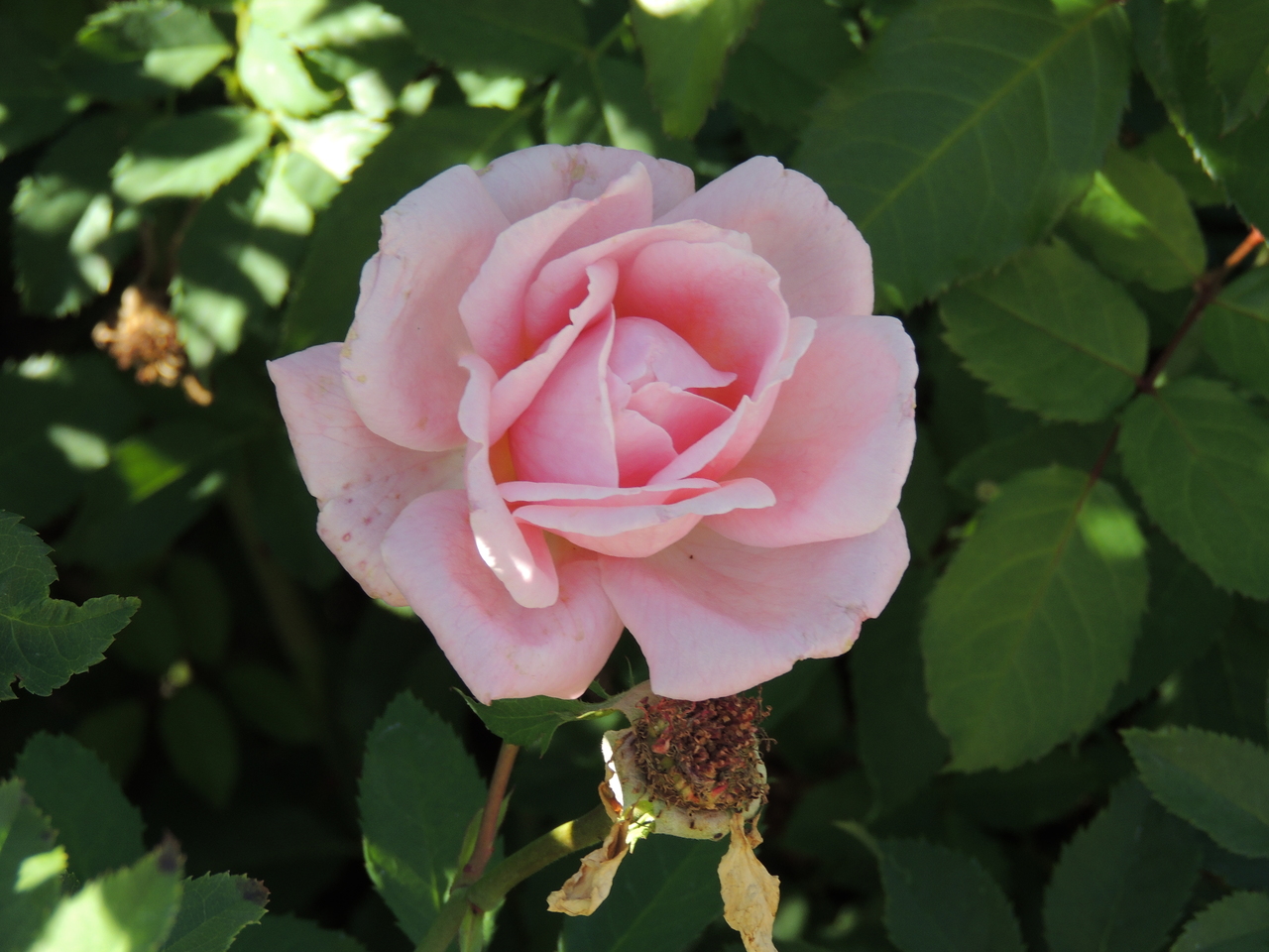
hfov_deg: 9.9
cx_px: 634
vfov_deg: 7.4
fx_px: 7332
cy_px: 476
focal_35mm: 200
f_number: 4.6
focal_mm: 35.6
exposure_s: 1/125
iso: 110
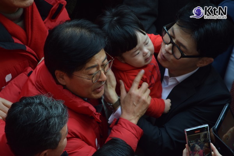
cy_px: 78
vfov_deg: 3.1
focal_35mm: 450
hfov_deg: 4.6
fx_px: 2925
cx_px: 117
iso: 320
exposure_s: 1/100
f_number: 5.6
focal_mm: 300
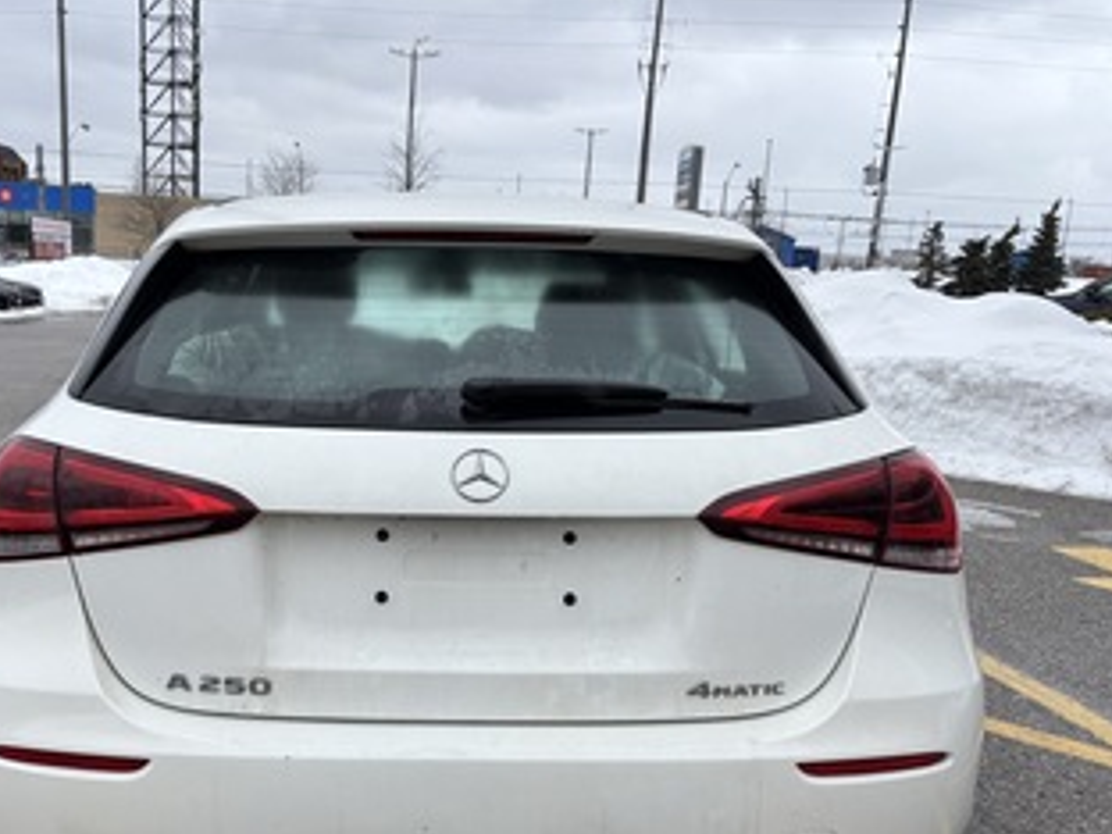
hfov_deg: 52.3
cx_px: 446
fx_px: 1124
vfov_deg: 40.3
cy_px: 544
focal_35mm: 35
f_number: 1.6
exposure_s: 1/1477
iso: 50
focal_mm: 5.96
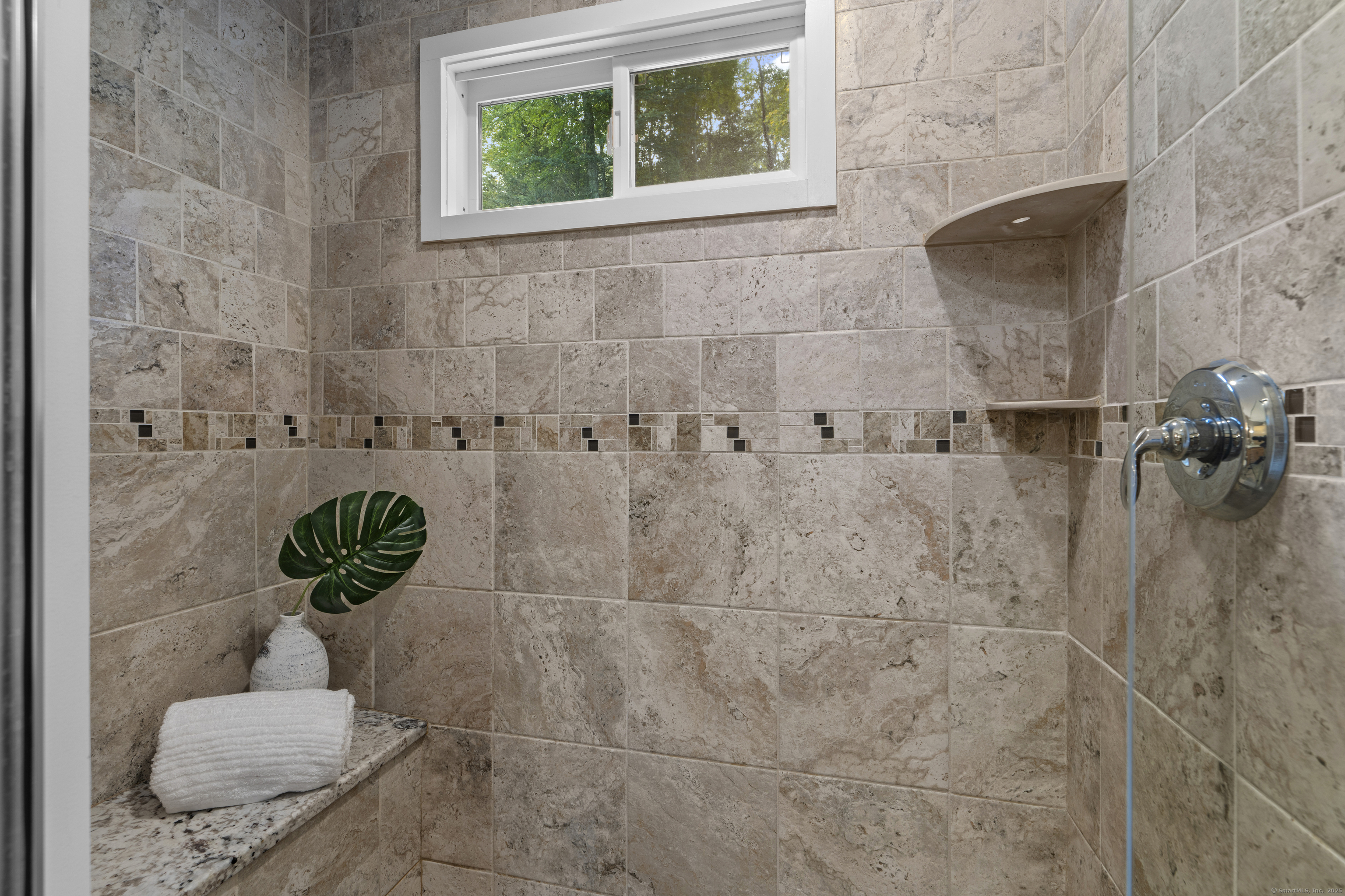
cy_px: 448
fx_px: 598
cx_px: 672
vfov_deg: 73.7
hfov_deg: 96.7
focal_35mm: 16
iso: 100
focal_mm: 16
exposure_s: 6
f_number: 8
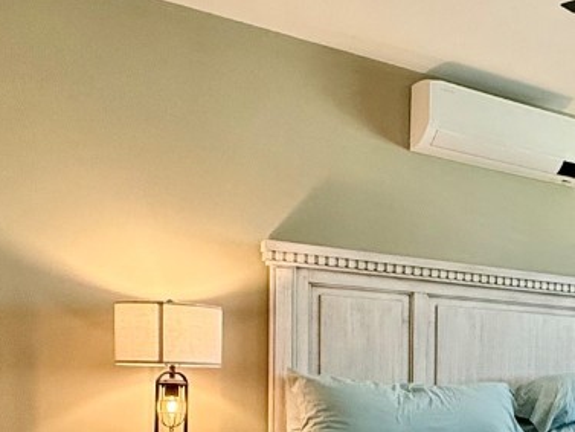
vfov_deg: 37.3
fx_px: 631
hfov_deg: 44.2
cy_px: 290
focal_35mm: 38
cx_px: 526
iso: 320
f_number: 2.2
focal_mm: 2.22
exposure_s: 1/120
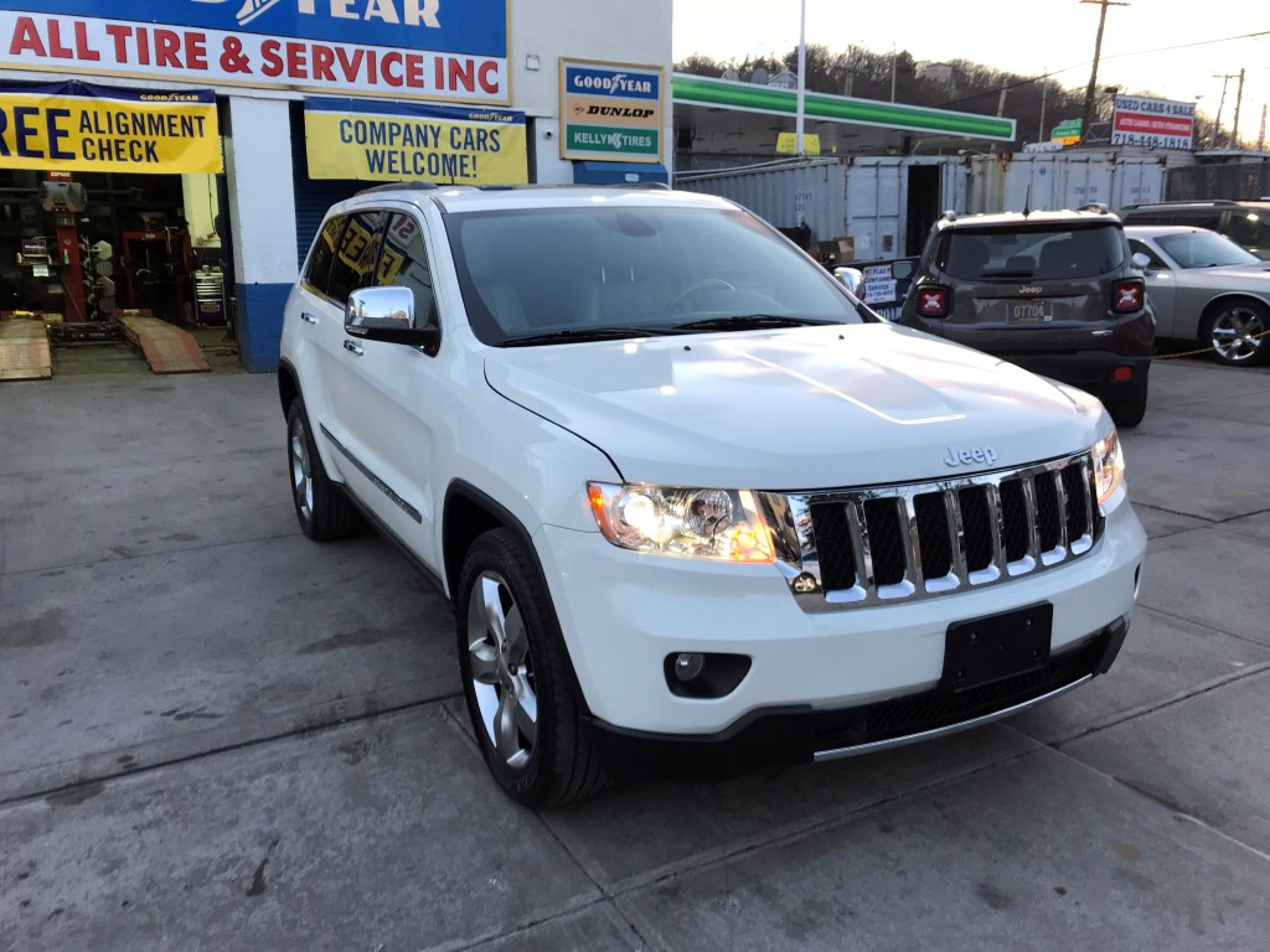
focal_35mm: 28
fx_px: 1027
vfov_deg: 49.7
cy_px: 476
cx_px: 635
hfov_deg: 63.4
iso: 25
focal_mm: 3.99
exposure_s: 1/60
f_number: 1.8
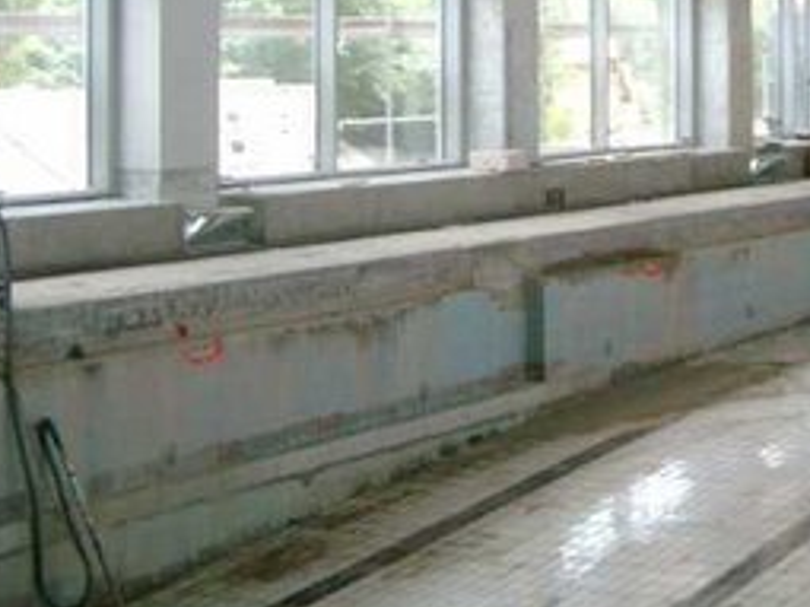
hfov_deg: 21.5
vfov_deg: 16.6
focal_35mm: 87
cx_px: 851
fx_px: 2035
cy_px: 10
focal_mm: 7.6
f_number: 2.6
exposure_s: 1/200
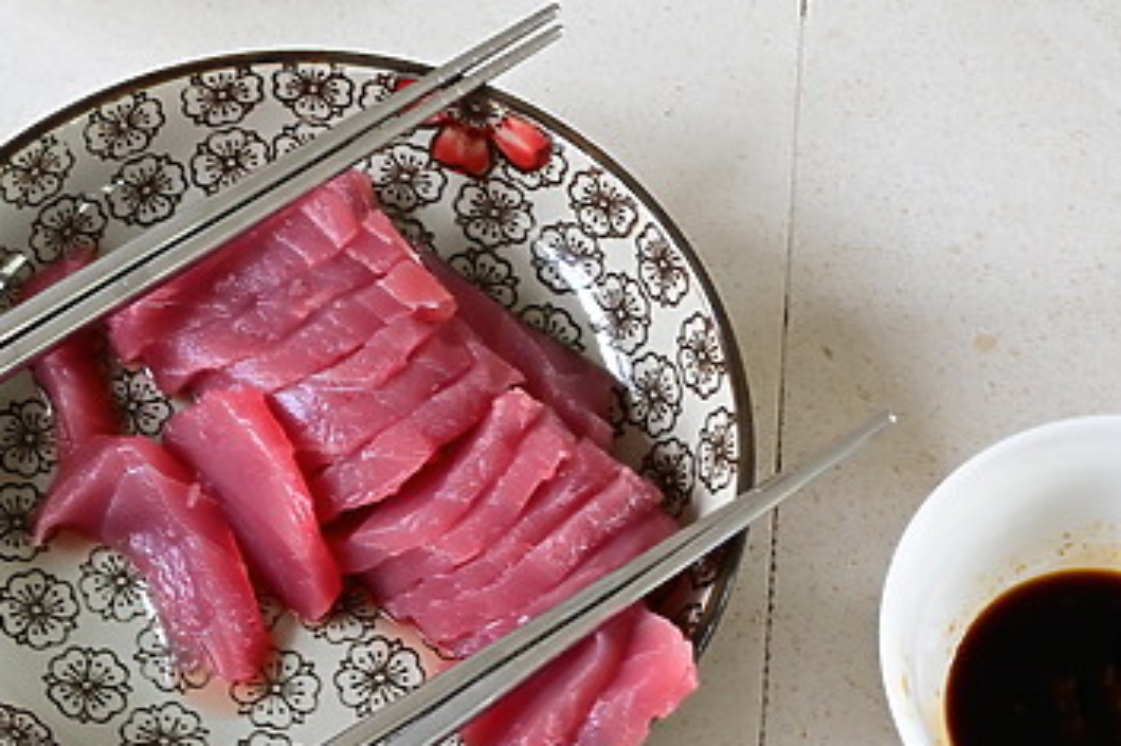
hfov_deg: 26.8
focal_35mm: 75
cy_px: 422
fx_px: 2324
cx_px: 292
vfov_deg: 18.2
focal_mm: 22.5
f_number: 5
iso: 560
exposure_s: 1/40
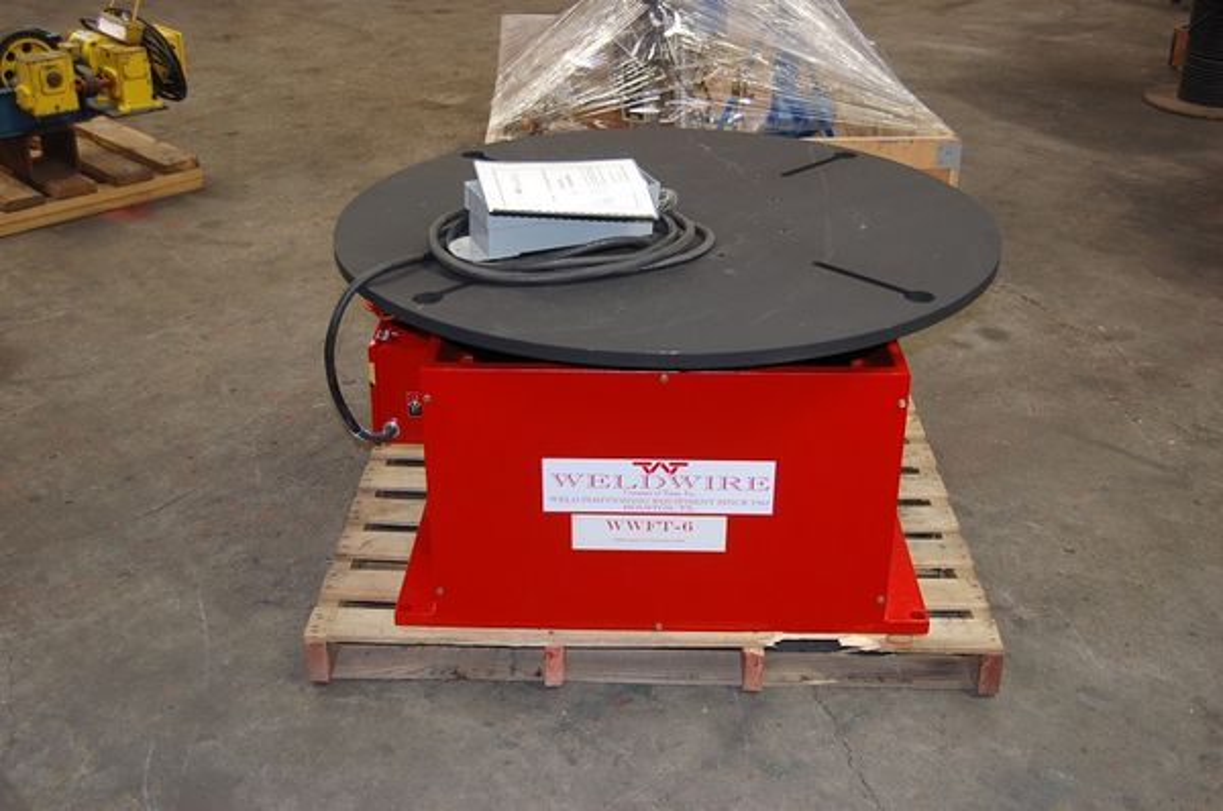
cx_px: 612
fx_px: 1323
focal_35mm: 39
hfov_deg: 49.6
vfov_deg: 34.1
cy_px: 406
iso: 400
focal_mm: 26
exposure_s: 1/60
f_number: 4.2
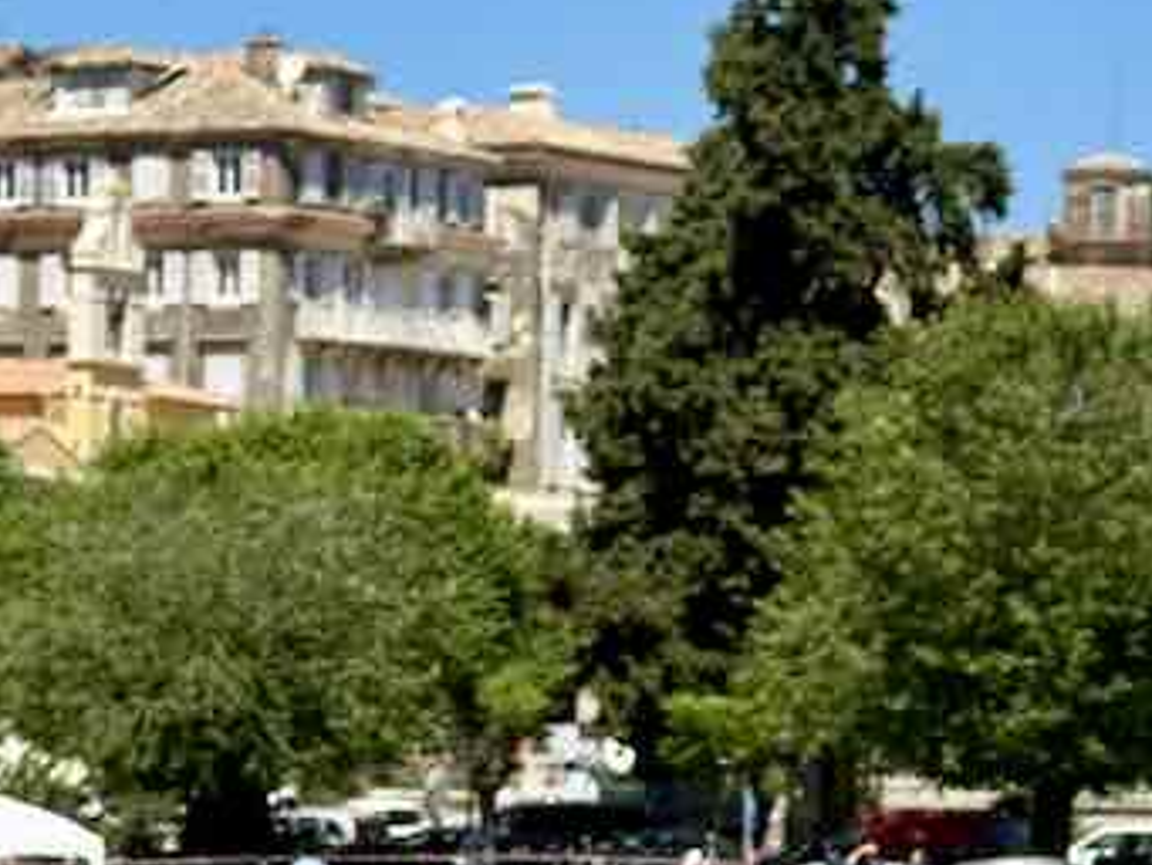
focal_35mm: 231
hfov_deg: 8.6
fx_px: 7690
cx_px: 510
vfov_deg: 6.4
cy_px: 628
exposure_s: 1/758
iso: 32
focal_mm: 9
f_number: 2.8
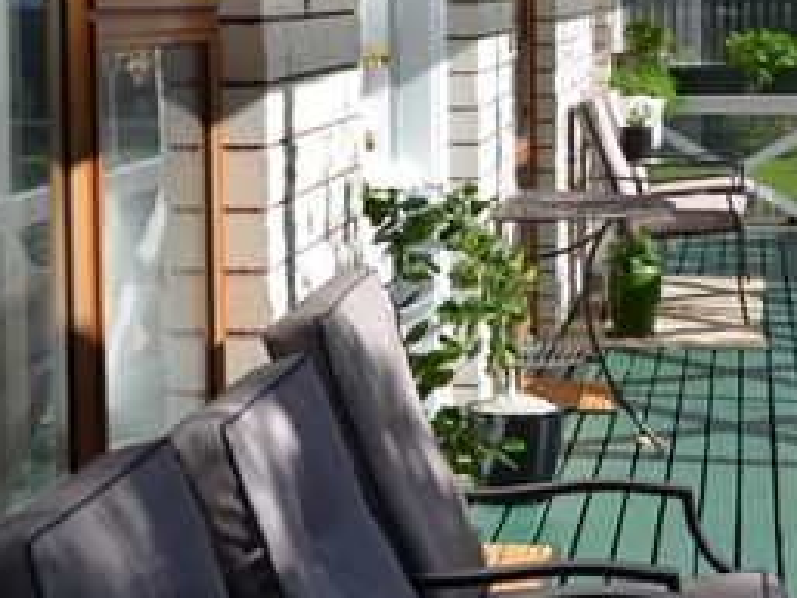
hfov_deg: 17.5
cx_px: 478
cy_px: 226
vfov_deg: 13.2
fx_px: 2580
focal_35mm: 112
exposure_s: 1/250
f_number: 8
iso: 100
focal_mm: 26
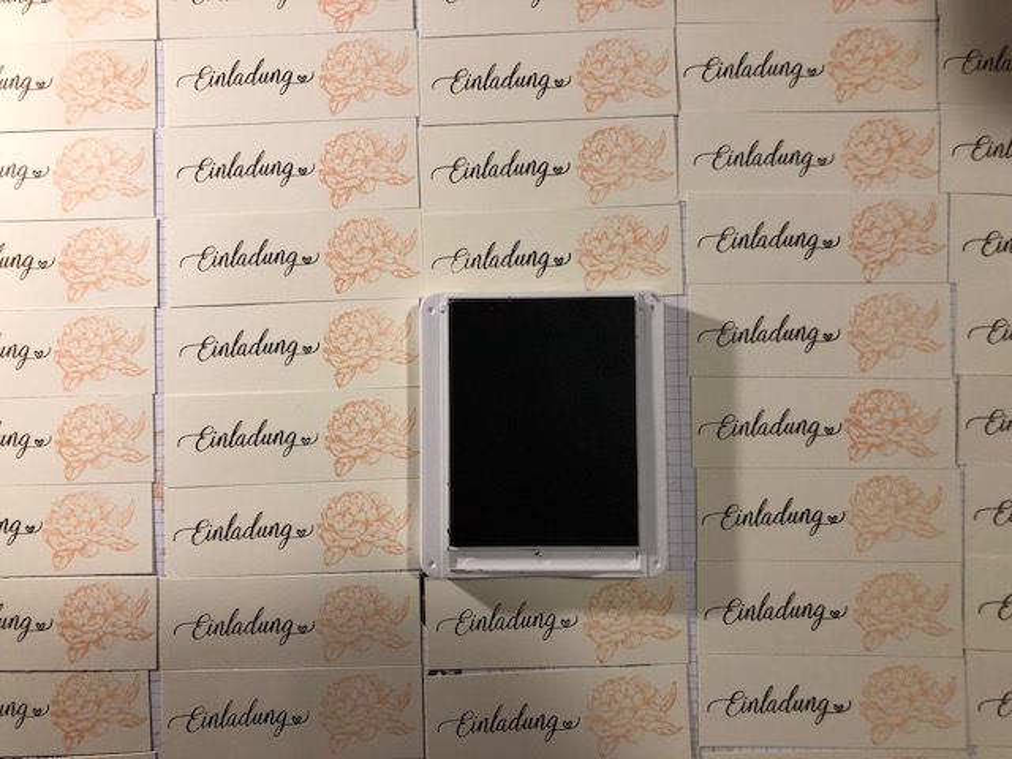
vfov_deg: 49.7
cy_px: 380
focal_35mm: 28
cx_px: 506
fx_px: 819
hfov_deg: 63.4
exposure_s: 1/17
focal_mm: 3.99
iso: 40
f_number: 1.8
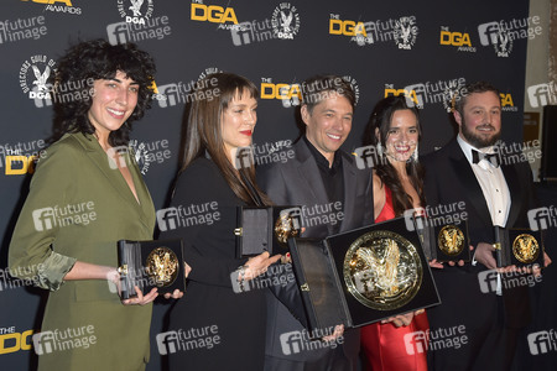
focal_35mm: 50
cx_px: 278
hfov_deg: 39.6
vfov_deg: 27.0
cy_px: 186
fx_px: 774
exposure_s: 1/250
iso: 500
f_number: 6.3
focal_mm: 50
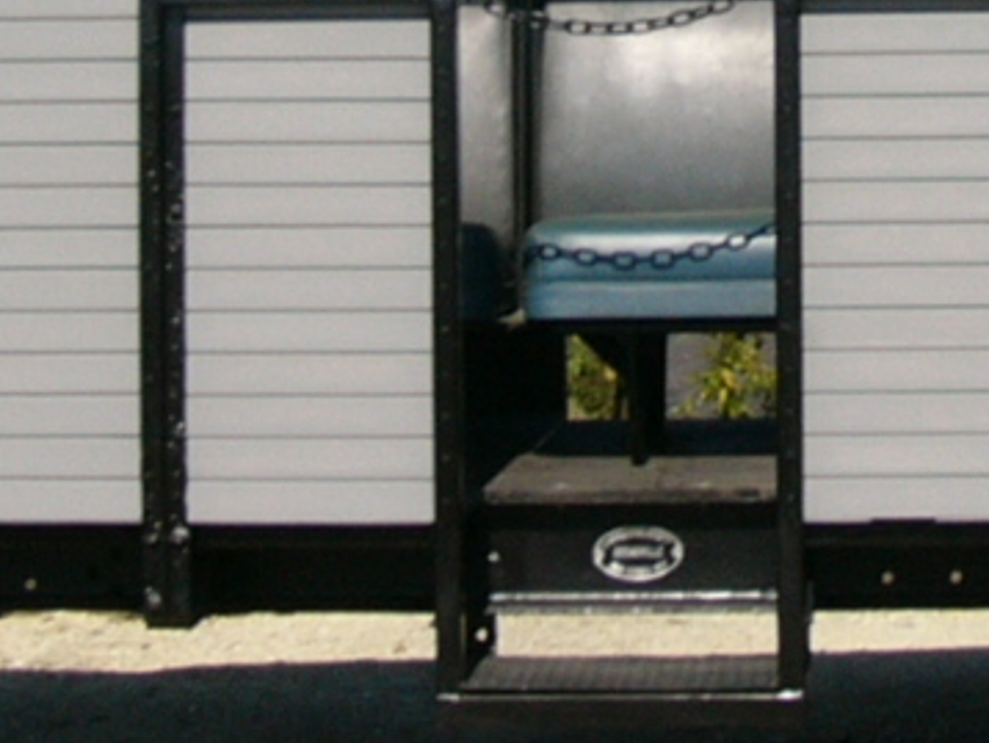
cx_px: 704
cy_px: -83
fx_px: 3574
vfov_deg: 11.7
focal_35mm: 125
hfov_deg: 15.7
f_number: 5.6
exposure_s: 1/500
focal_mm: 4.6
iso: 50
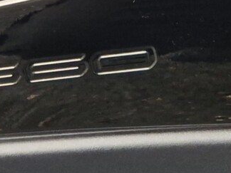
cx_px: -12
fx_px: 948
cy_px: -221
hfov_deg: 13.7
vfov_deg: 9.5
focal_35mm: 142
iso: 160
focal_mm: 5.4
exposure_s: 1/180
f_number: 1.8
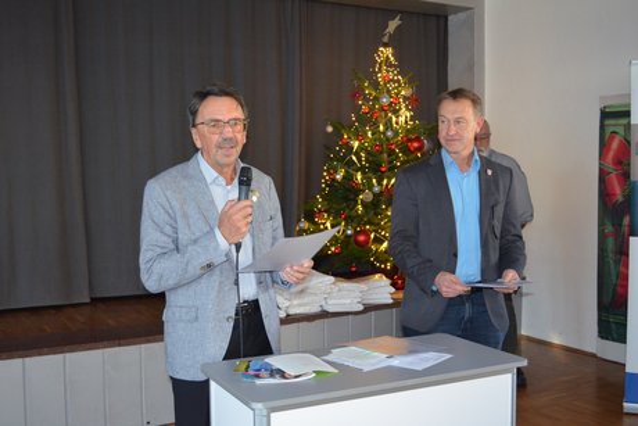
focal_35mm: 42
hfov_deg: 46.4
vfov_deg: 31.9
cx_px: 319
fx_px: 745
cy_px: 213
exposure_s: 1/60
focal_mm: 28
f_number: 4.5
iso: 2200
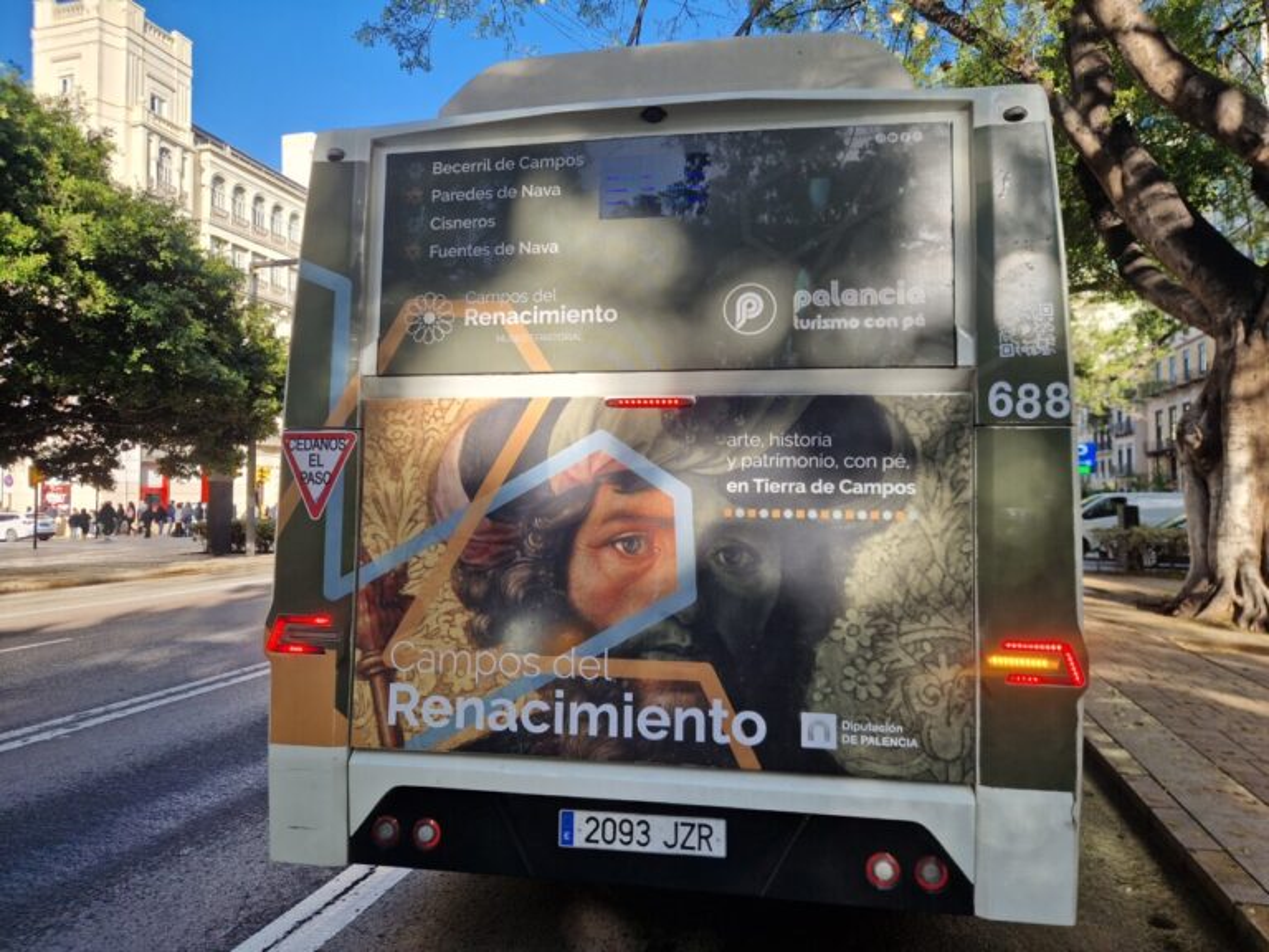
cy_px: 476
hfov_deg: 73.9
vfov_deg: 58.9
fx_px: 843
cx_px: 634
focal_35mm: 23
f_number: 1.8
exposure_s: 1/479
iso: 50
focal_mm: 5.4
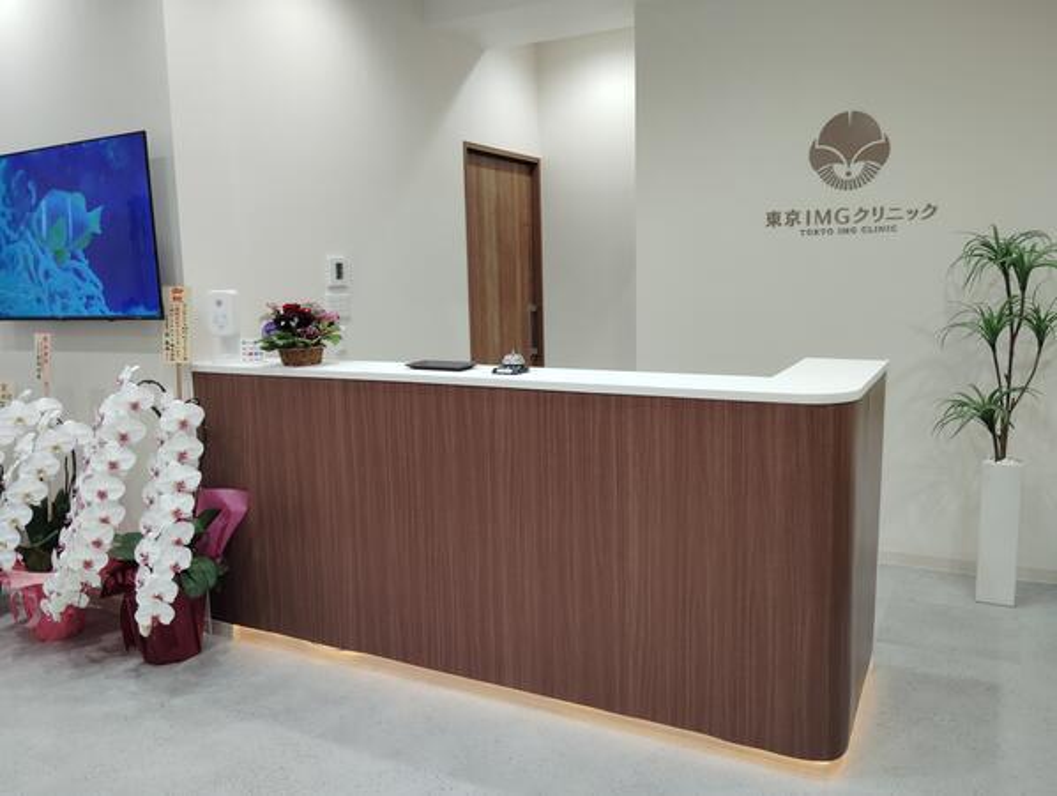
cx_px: 528
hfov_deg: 63.4
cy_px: 398
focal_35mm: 28
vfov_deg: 49.8
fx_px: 856
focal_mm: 4.22
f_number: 1.8
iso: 323
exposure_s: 1/100
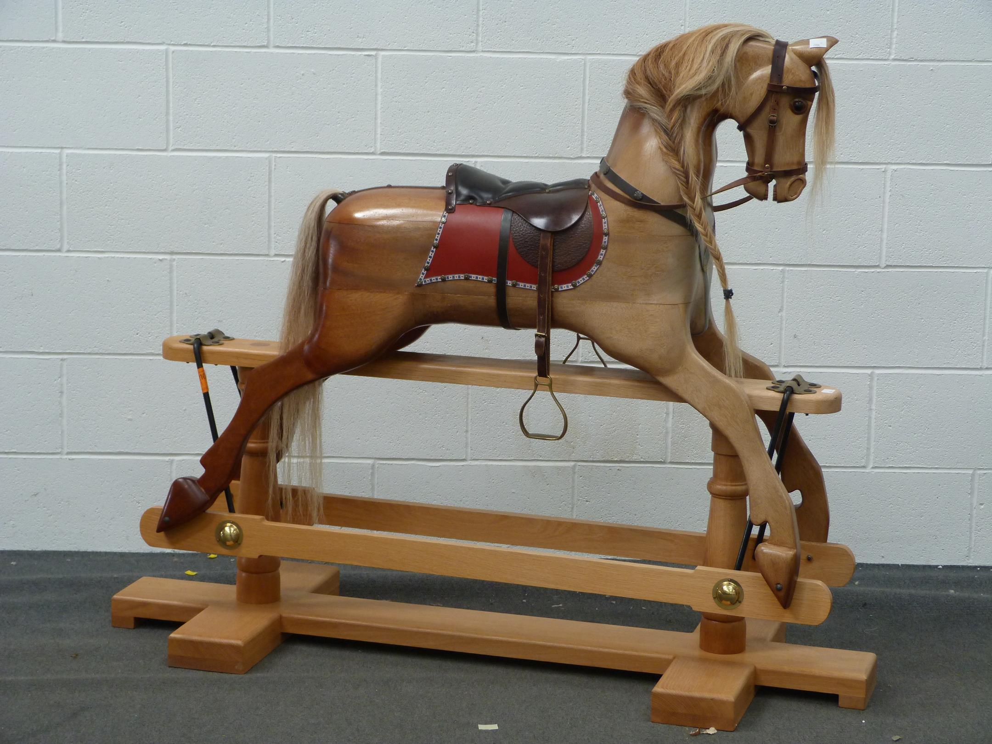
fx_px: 2522
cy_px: 372
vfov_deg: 16.8
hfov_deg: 22.3
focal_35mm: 88
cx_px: 496
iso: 200
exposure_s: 1/60
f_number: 3.4
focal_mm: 15.8
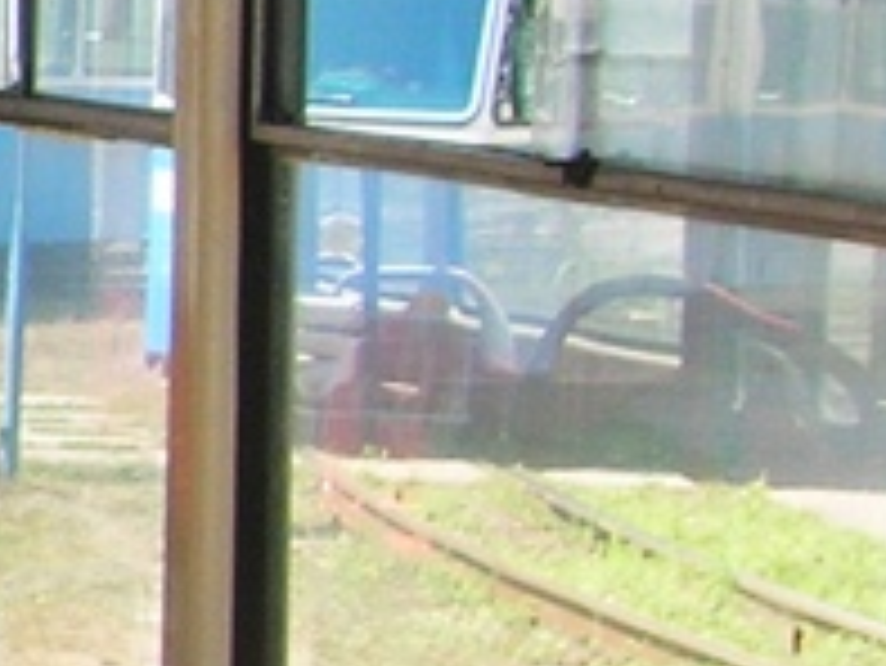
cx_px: -1606
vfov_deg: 7.5
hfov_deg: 8.6
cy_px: 376
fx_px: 5045
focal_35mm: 197
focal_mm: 5.7
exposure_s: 1/54
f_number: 4.9
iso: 50
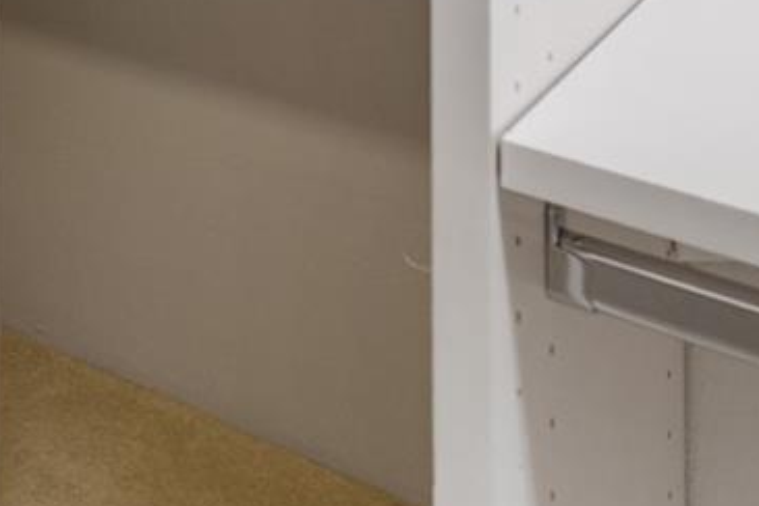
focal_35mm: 70
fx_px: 1476
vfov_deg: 15.7
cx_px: -776
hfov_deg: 18.4
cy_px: -481
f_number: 5
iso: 1000
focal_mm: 16
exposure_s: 1/80
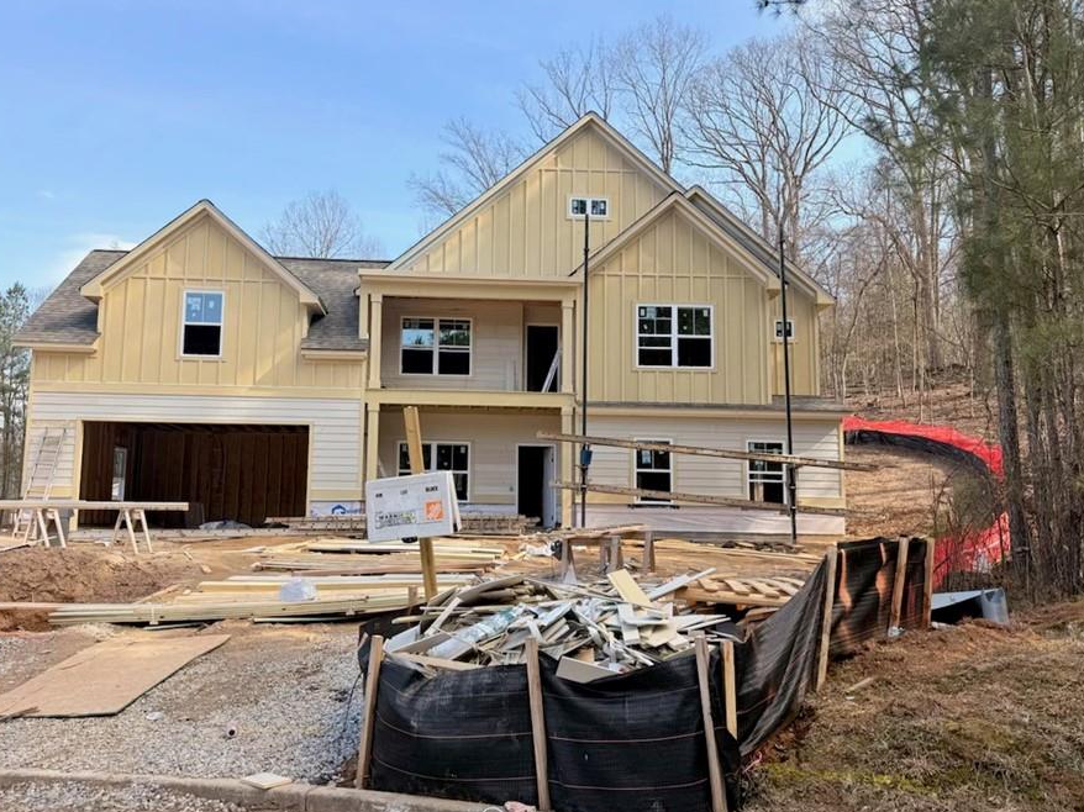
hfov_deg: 63.4
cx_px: 499
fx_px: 877
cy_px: 425
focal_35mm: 28
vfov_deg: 49.7
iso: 80
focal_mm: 6.76
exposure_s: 1/1812
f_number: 1.78
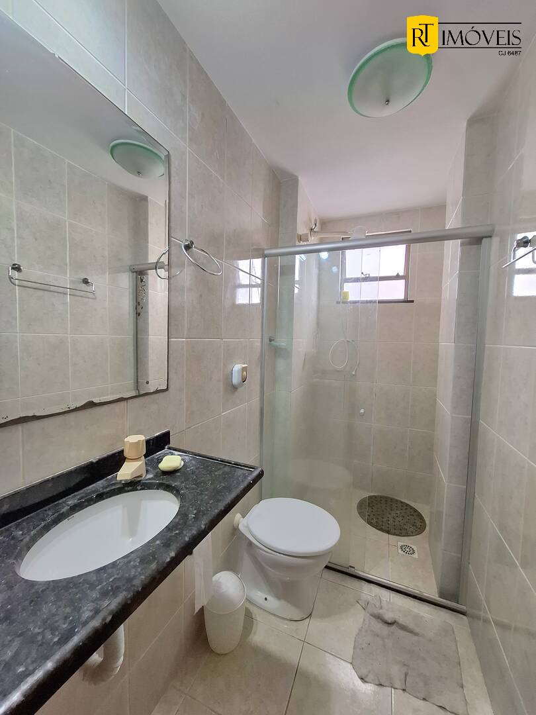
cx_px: 268
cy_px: 358
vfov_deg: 106.2
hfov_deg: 89.9
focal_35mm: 13
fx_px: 268
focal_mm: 1.74
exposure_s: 1/40
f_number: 2.2
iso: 100
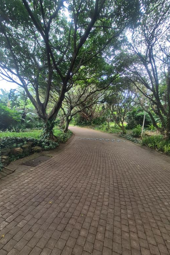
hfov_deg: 81.2
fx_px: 99
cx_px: 85
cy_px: 128
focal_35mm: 14
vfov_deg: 104.3
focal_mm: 1.74
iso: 50
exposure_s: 1/232
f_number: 2.2
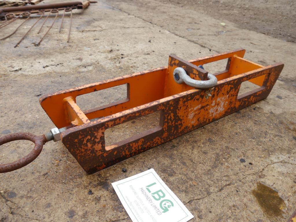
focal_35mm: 28
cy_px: 111
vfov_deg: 49.7
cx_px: 148
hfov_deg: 63.4
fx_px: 239
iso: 160
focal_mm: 14
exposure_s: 1/160
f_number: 5
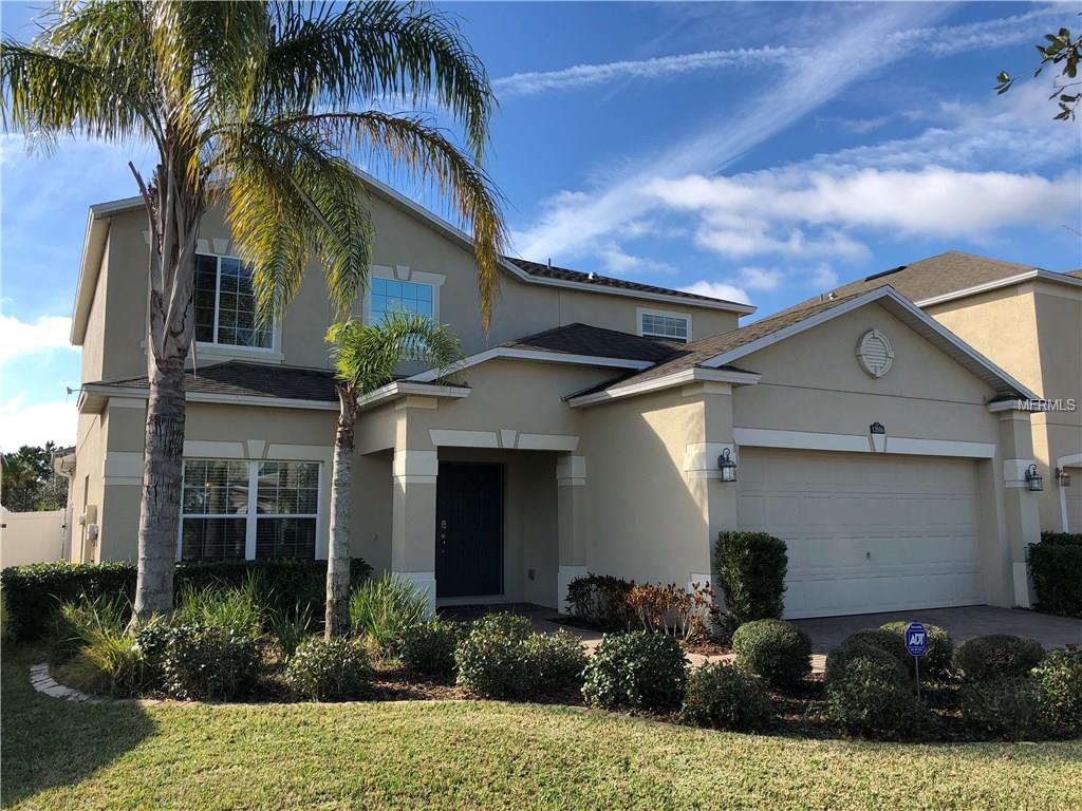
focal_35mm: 28
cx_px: 541
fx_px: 875
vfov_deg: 49.7
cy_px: 406
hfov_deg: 63.4
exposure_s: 1/1116
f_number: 1.8
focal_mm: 4
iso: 20
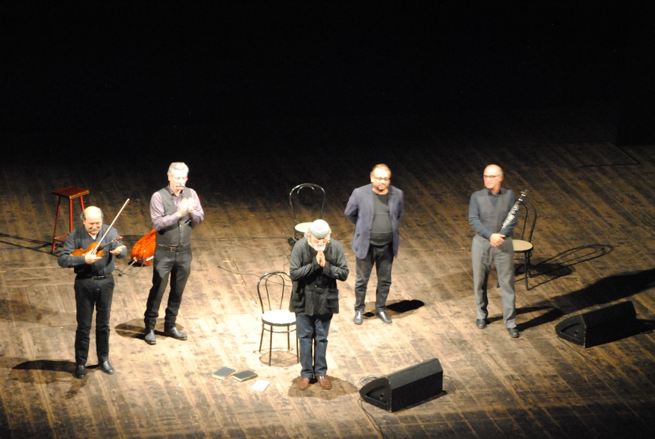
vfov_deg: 11.8
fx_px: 2133
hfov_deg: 17.5
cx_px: 328
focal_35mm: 117
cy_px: 220
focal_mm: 78
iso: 1600
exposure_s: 1/6
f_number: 5.3
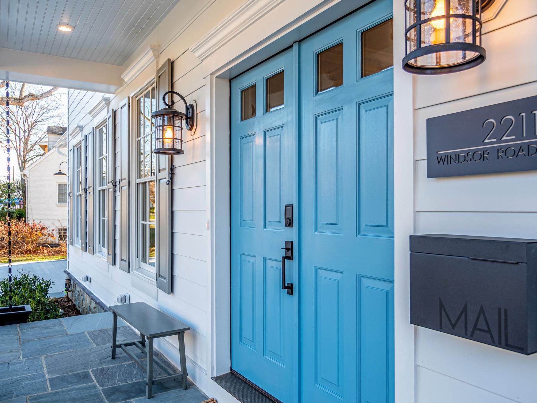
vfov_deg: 49.8
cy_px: 206
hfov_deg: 63.4
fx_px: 434
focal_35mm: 28
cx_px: 273
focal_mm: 12
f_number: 2.8
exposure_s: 1/1600
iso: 100
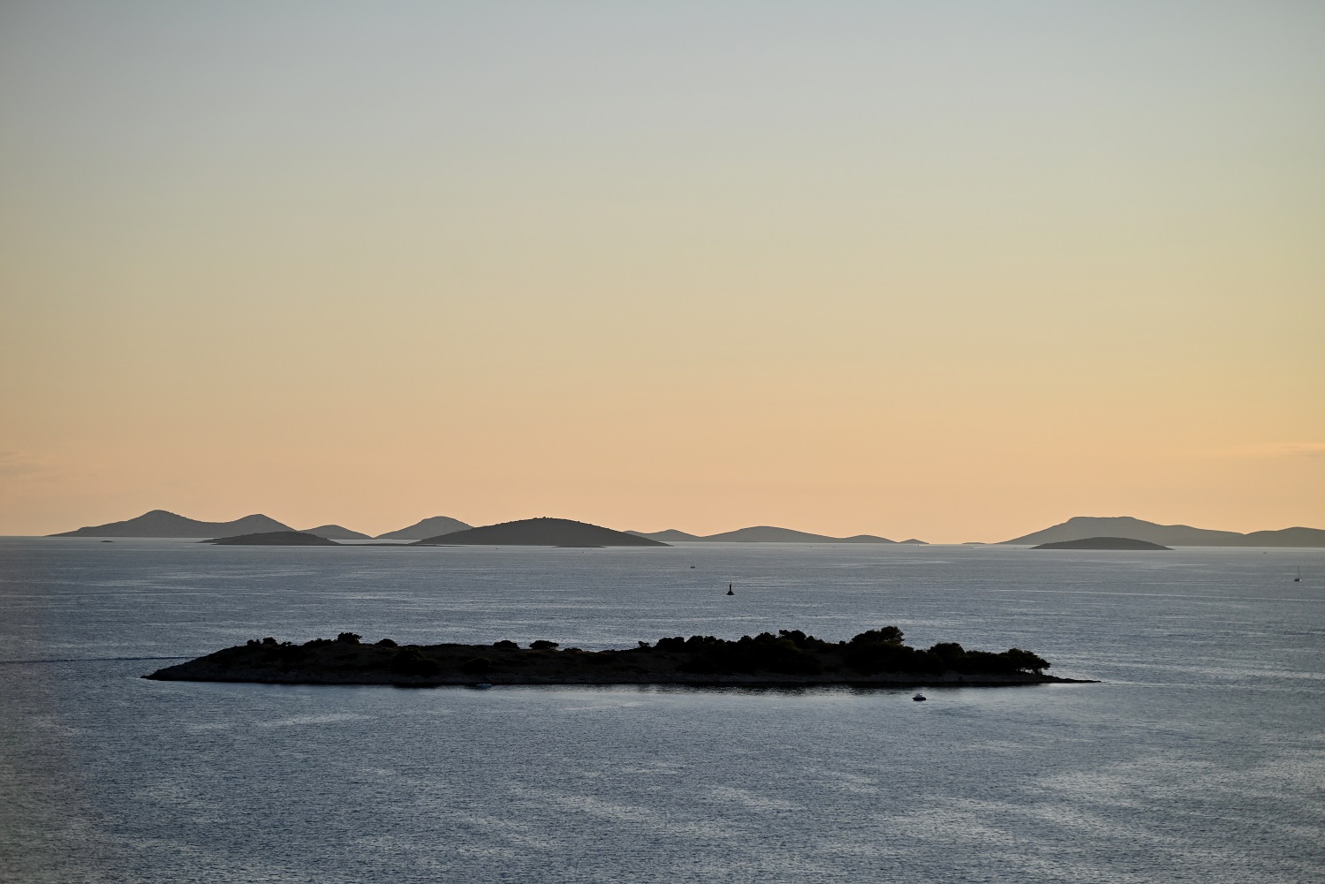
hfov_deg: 16.8
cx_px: 662
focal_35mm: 122
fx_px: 4491
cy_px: 442
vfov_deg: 11.2
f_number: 4.8
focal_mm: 122
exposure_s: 1/3200
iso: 250
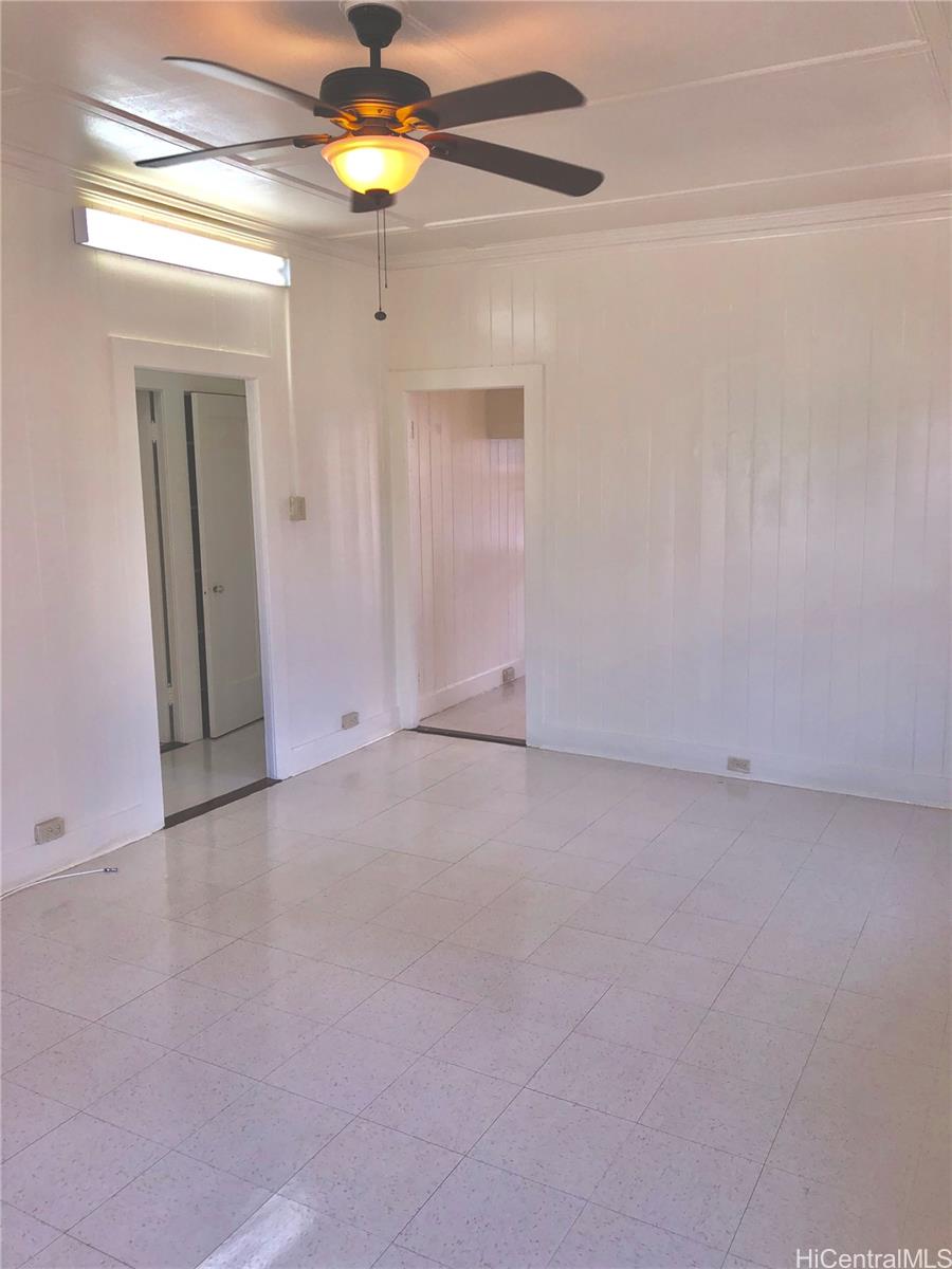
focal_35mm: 28
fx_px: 1027
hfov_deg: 49.7
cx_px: 476
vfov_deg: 63.4
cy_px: 634
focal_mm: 3.99
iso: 20
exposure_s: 1/195
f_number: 1.8
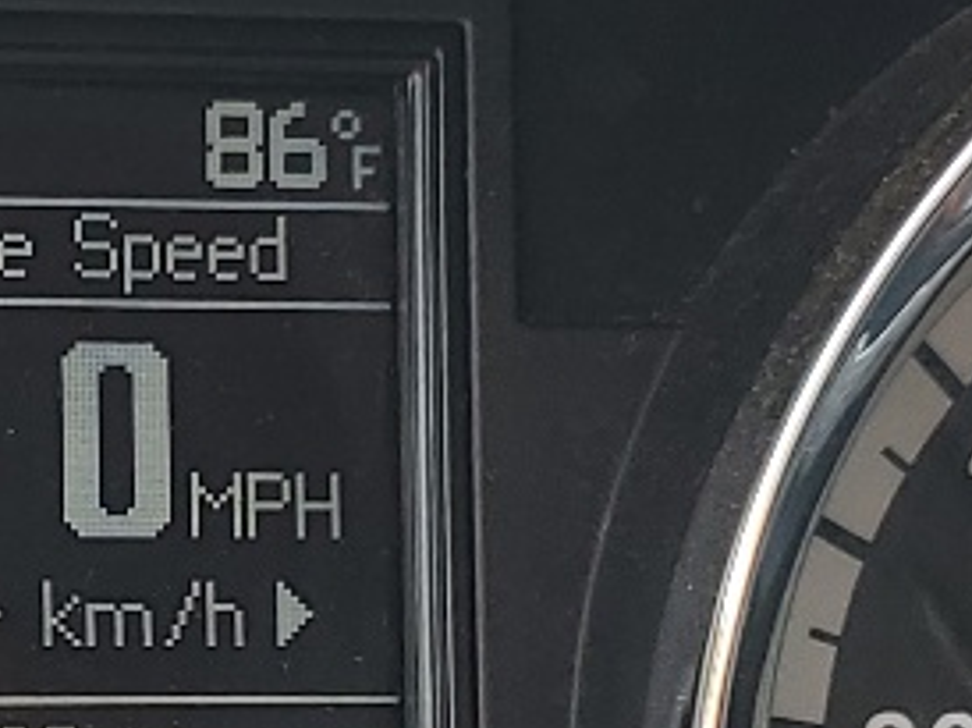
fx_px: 4264
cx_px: -4
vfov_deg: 9.7
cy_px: 639
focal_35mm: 152
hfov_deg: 12.8
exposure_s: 1/204
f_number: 1.5
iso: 50
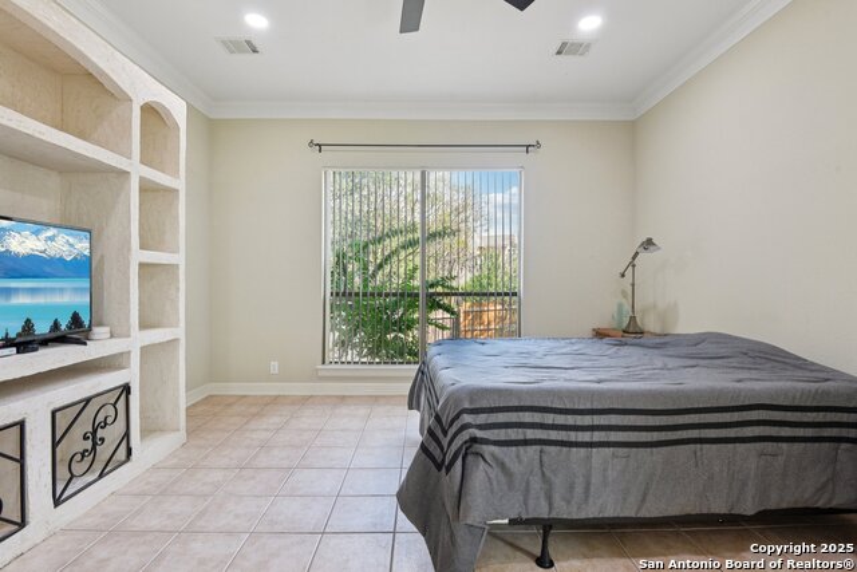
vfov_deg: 70.5
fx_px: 405
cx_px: 428
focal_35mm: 17
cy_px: 286
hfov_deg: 93.3
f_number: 8
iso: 800
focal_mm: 17
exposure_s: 1/20
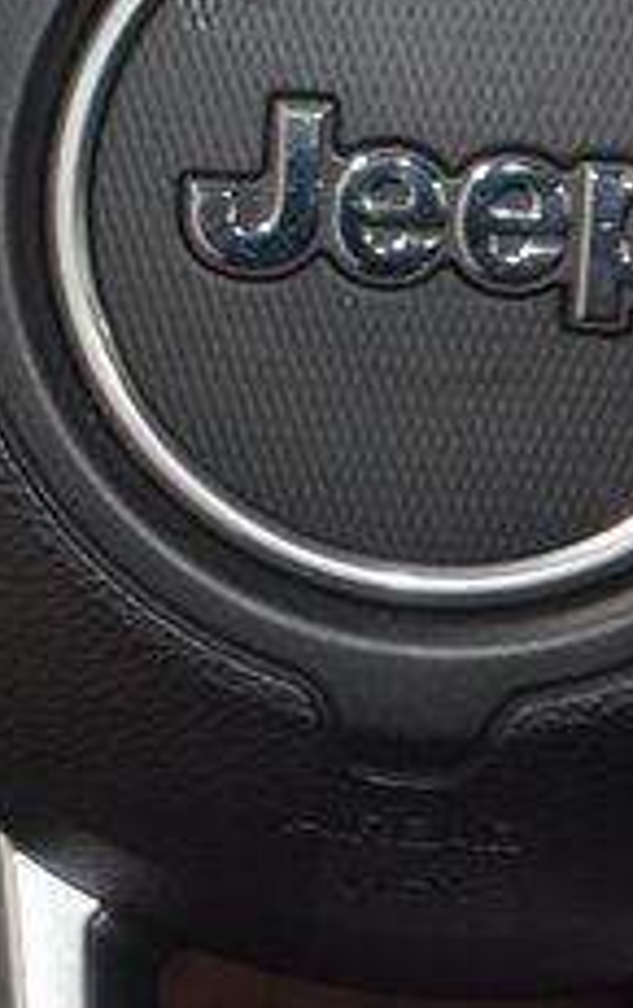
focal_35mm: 296
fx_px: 8145
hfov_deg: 4.4
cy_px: 94
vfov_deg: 7.1
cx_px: -581
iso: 2000
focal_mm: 70
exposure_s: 1/60
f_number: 4.5
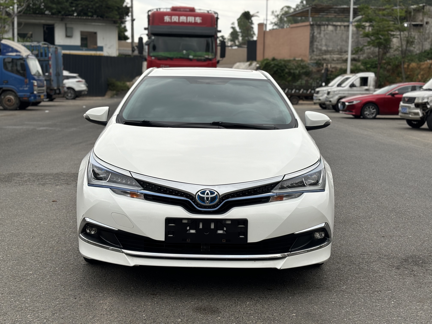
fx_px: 649
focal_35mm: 52
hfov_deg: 36.8
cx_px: 216
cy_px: 162
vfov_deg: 28.0
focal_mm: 5.96
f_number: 1.6
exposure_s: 1/377
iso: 32
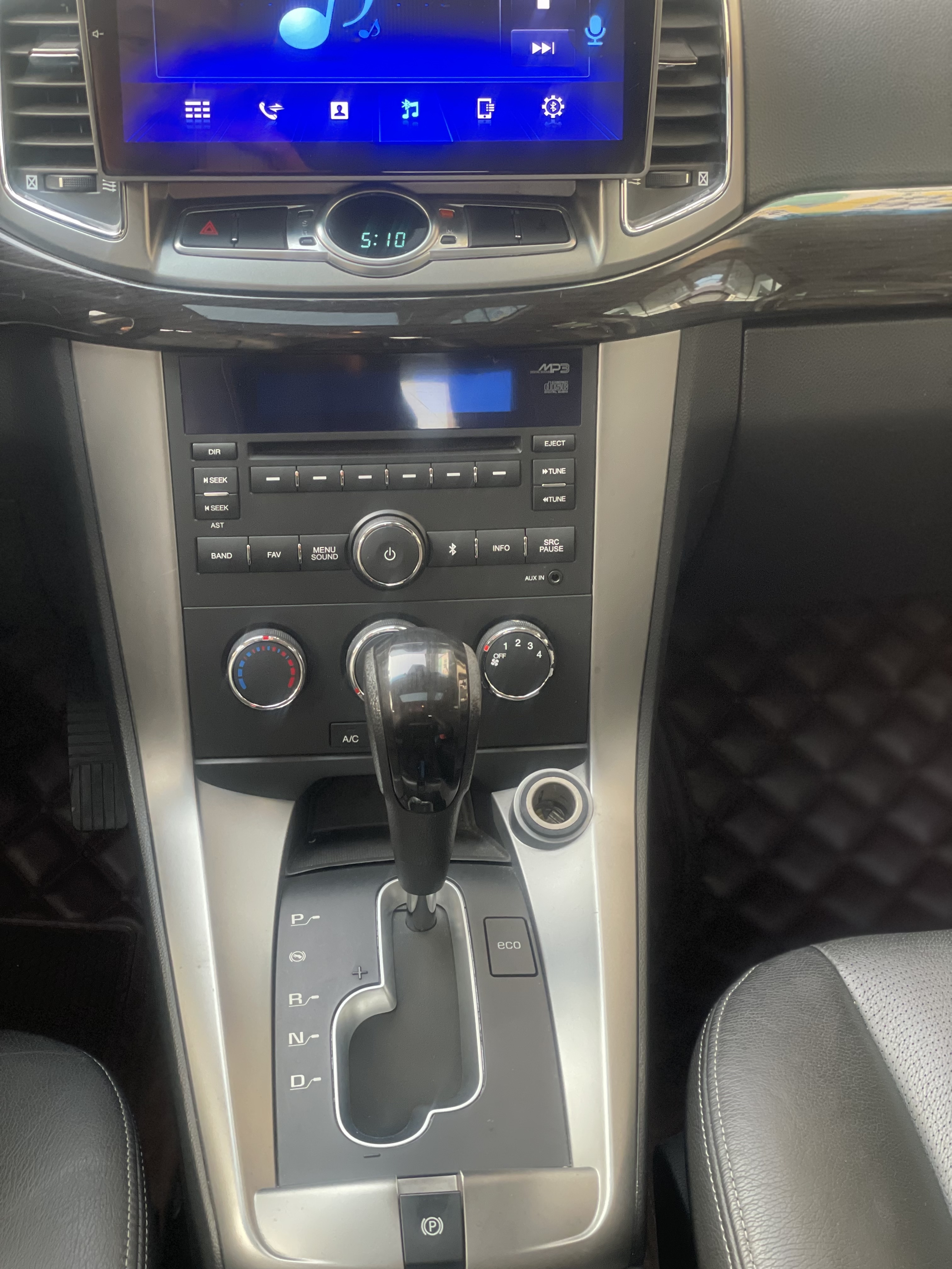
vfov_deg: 36.8
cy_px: 634
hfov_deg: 28.0
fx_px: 1907
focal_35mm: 52
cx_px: 476
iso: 250
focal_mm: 6
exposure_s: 1/75
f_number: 2
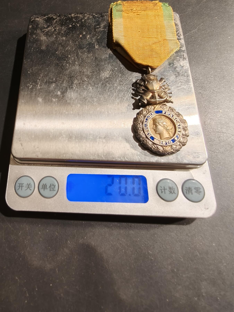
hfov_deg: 58.9
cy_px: 156
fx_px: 207
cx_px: 117
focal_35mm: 23
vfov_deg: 73.9
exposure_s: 1/74.1
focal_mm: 2.32
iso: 160
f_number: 2
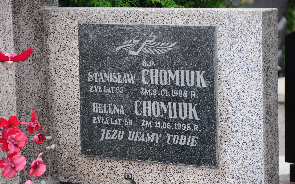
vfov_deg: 6.6
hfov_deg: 10.5
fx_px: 1600
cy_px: 96
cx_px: 147
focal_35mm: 199
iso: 500
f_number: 7.1
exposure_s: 1/250
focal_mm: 130
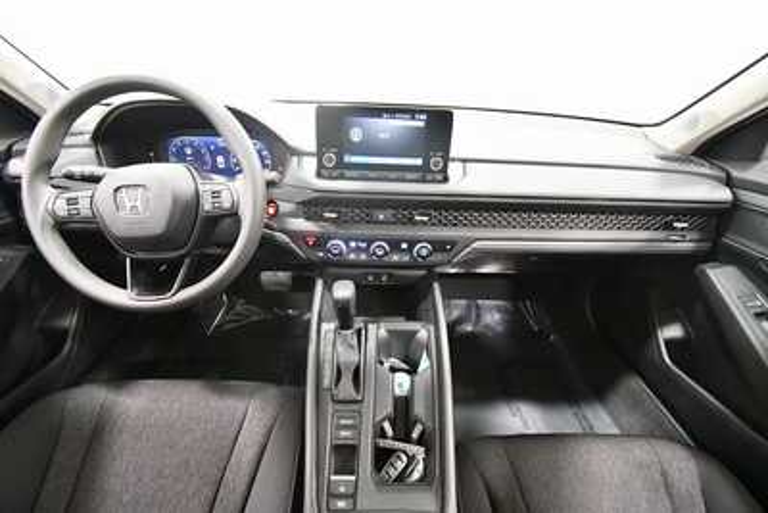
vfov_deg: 77.4
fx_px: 320
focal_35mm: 15
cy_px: 256
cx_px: 384
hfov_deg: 100.4
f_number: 4.5
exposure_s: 1/60
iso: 6400
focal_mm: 10
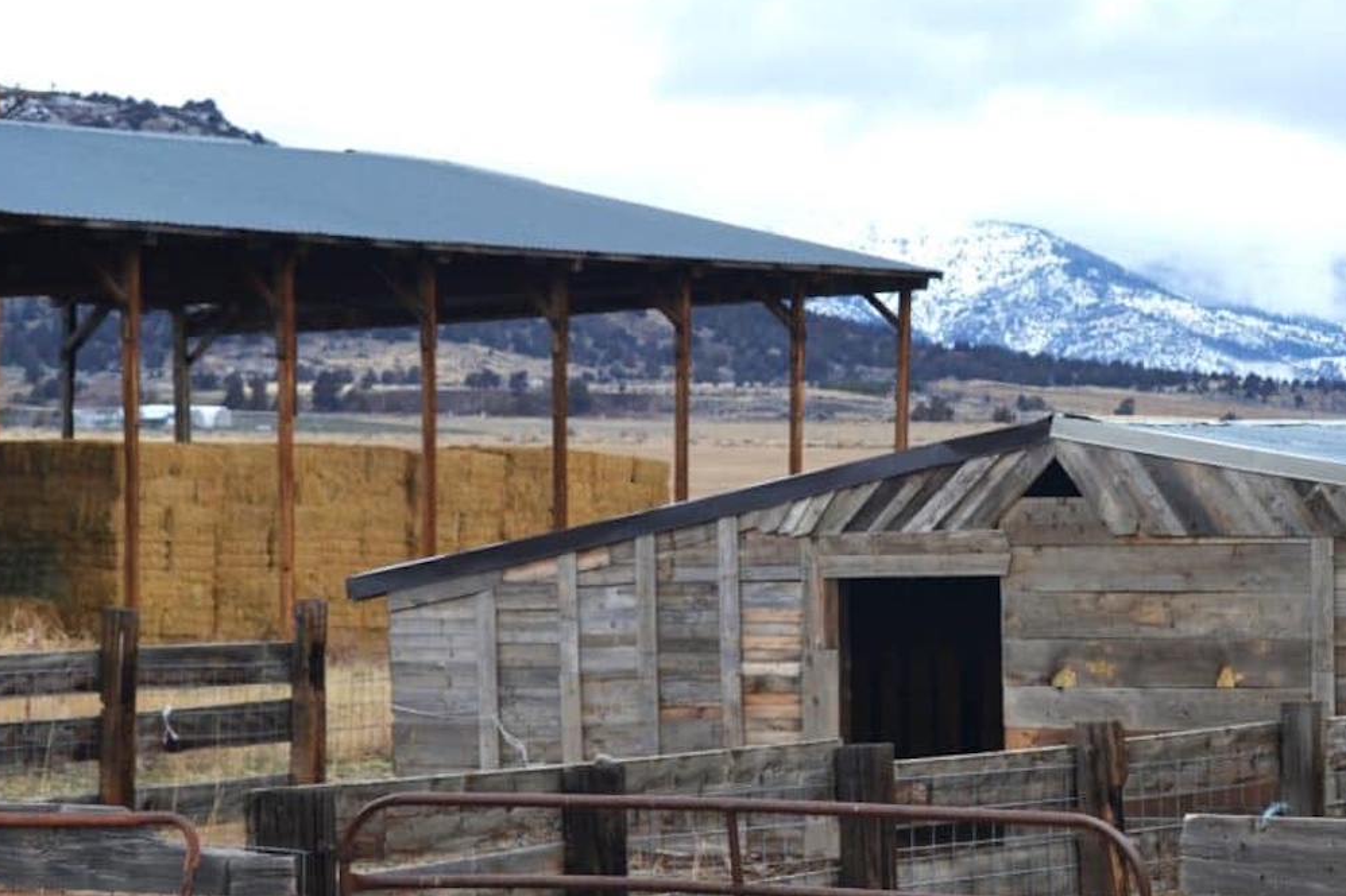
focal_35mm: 143
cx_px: 1086
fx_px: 5340
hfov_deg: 14.3
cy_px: 531
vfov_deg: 9.6
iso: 100
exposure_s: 1/160
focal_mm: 55
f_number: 6.3
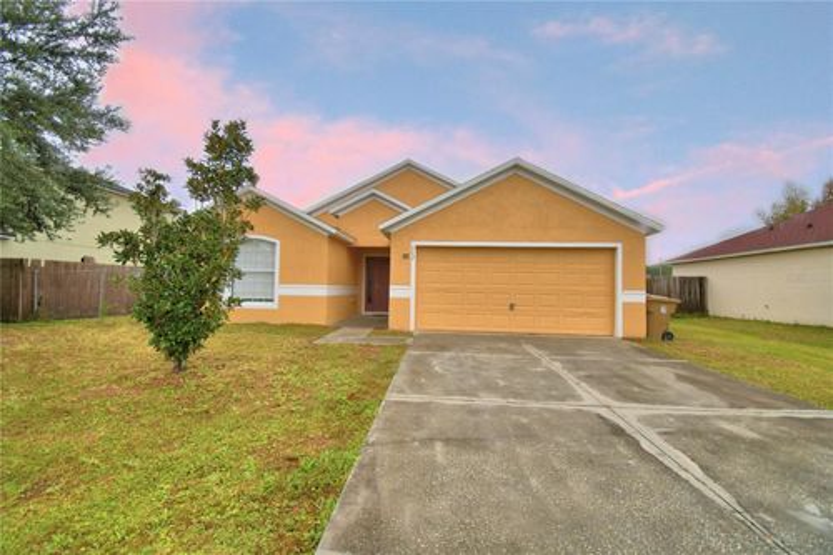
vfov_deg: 77.3
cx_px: 416
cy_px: 278
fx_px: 347
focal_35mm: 15
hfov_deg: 100.4
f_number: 4.5
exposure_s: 1/640
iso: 100
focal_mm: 10
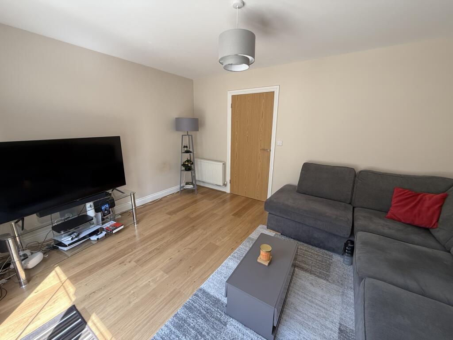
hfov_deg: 102.1
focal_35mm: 14
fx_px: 183
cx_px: 226
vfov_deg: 85.7
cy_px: 170
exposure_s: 1/99
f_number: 2.2
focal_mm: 2.22
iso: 80
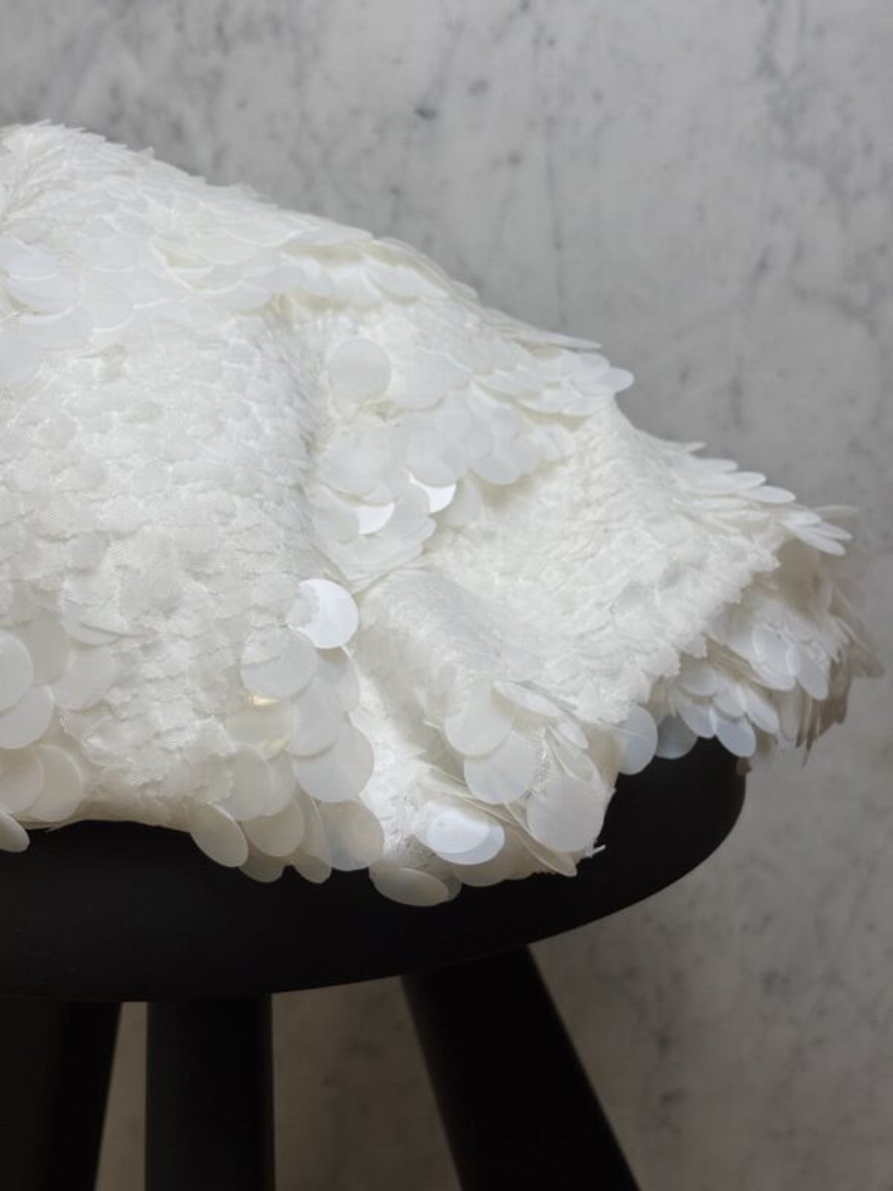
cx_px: 446
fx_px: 1789
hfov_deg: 28.0
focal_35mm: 52
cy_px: 596
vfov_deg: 36.8
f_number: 1.6
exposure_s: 1/241
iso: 32
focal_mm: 5.96
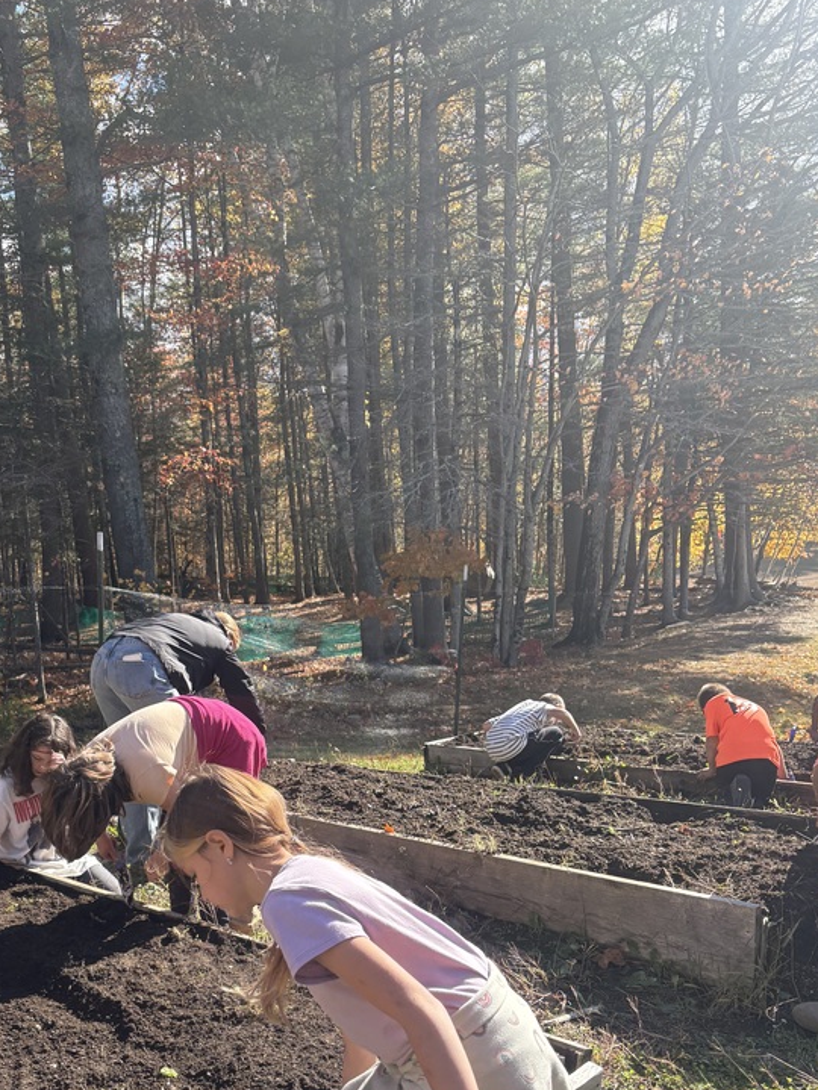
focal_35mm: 37
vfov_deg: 49.5
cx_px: 282
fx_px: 1166
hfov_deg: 38.3
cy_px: 695
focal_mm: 5.96
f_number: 1.6
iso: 64
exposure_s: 1/1175
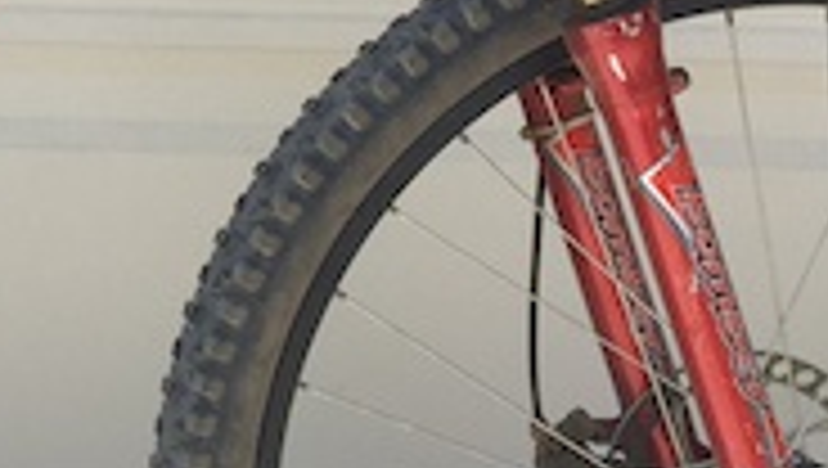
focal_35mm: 137
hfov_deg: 14.9
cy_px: 40
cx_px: -279
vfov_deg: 8.9
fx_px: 3011
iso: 32
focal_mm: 4.15
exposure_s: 1/659
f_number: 2.2
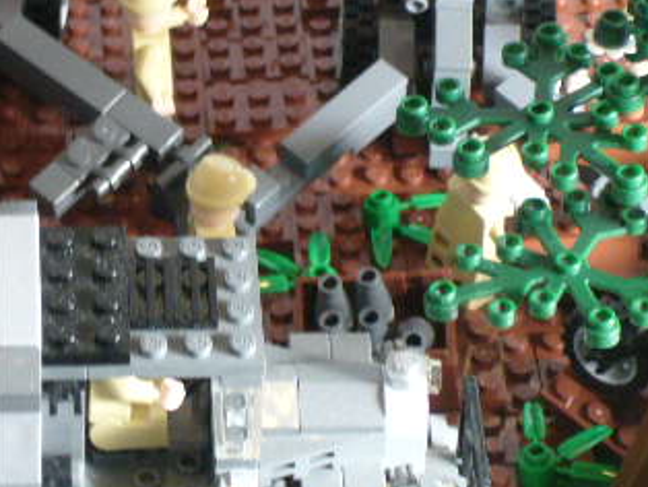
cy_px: 210
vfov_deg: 7.0
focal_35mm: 214
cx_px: 161
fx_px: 4009
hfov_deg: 9.2
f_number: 5
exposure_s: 1/8
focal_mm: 17.4
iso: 200
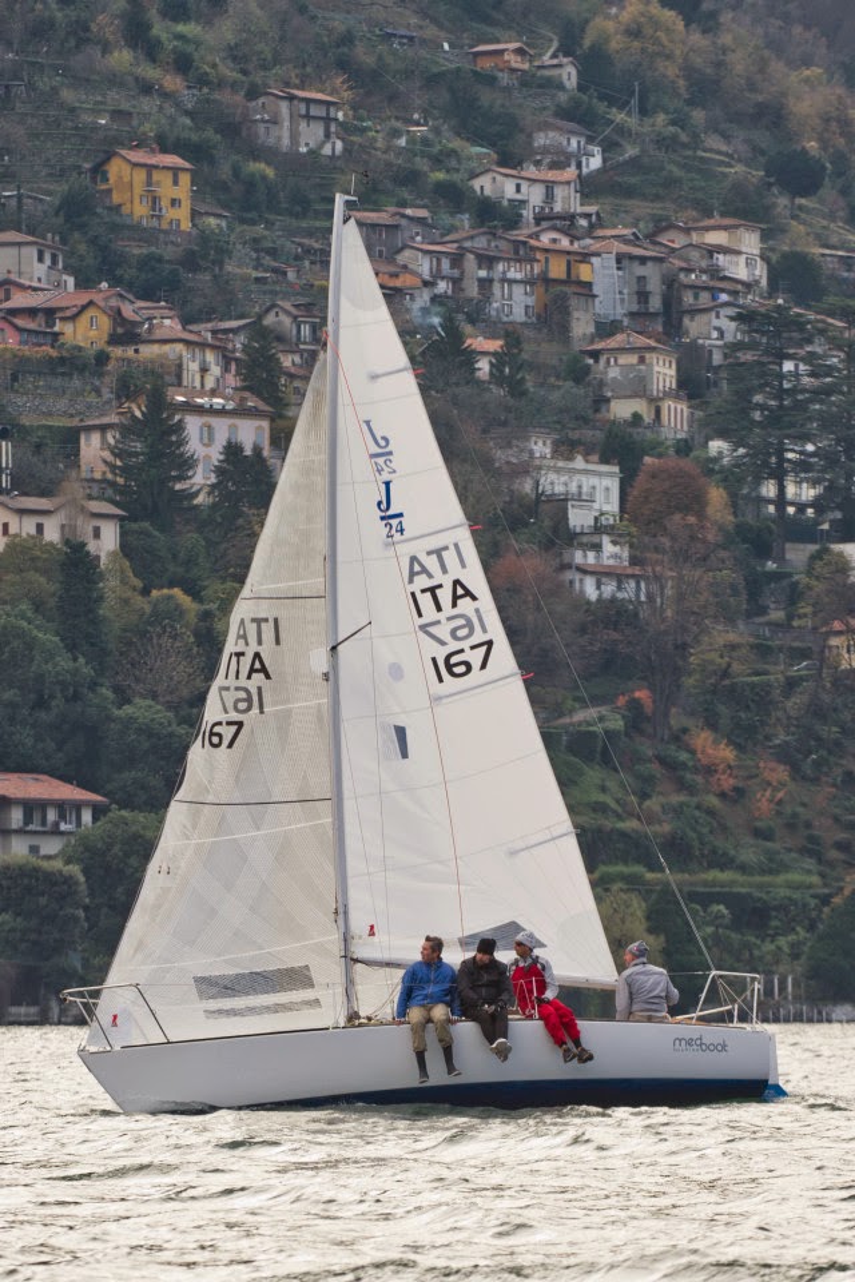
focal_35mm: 140
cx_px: 428
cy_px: 641
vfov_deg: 14.7
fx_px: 4987
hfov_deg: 9.8
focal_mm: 140
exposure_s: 1/800
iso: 640
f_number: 6.3
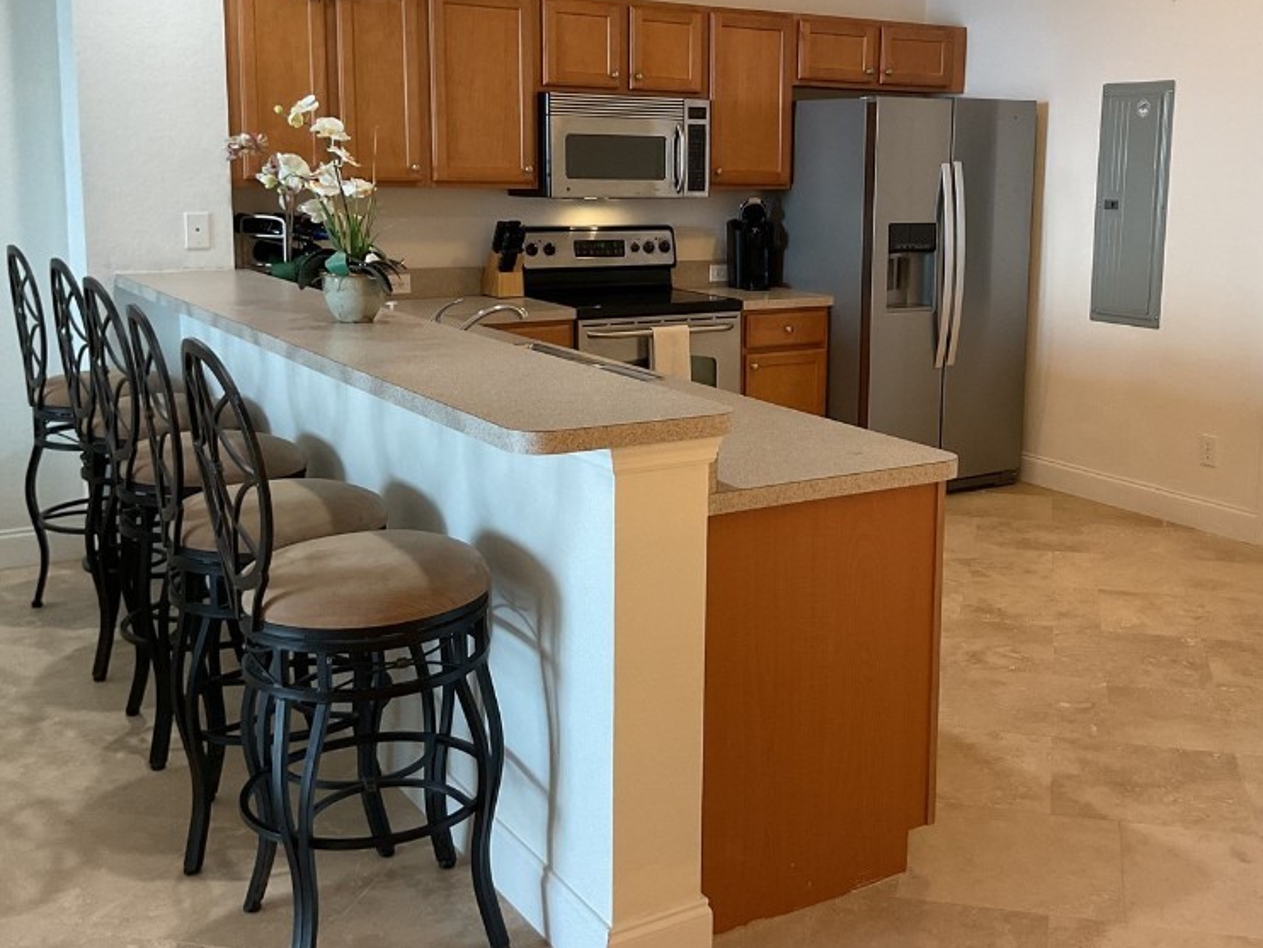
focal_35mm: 40
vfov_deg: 35.9
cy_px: 386
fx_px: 1460
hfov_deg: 46.4
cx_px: 790
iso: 100
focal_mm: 3
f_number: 1.8
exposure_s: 1/60
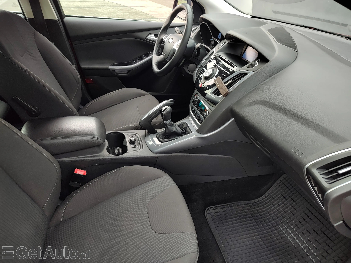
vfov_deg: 58.9
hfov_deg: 73.9
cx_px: 176
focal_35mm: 23
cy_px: 132
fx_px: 233
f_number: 1.8
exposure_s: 1/50
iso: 129
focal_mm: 5.56
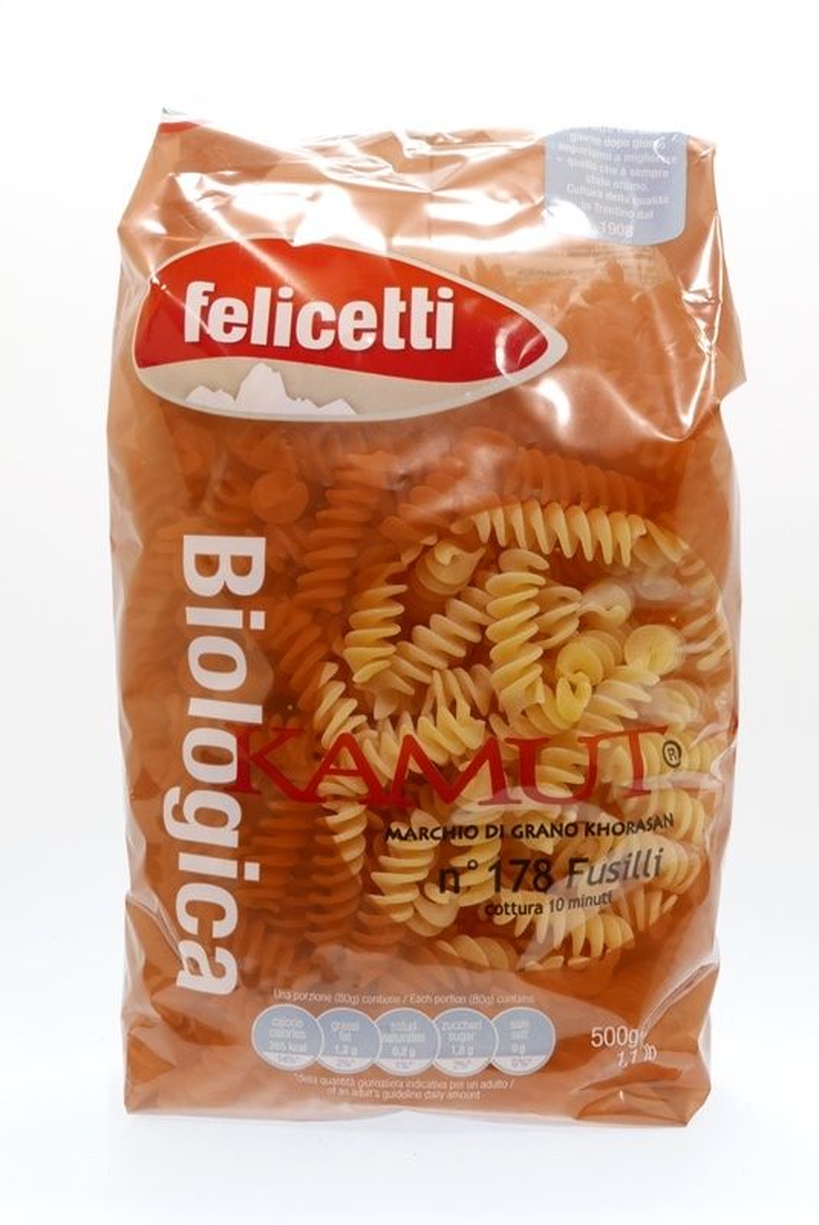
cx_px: 410
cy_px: 612
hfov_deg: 22.7
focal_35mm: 60
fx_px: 2043
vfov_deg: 33.4
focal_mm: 27.2
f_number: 16
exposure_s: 1/15
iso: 800
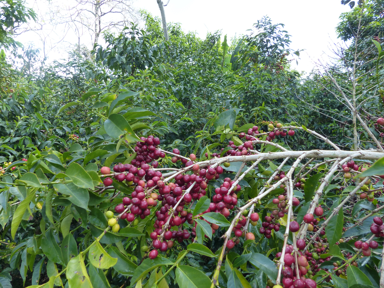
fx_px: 277
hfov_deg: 69.4
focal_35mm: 25
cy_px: 144
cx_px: 192
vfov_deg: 54.9
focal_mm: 4.5
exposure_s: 1/125
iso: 160
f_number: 4
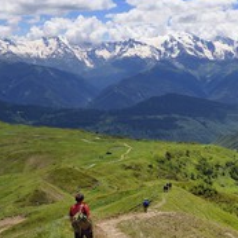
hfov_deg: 25.6
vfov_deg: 27.7
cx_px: 263
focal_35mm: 62
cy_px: 136
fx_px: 482
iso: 200
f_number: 11
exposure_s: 1/320
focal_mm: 30
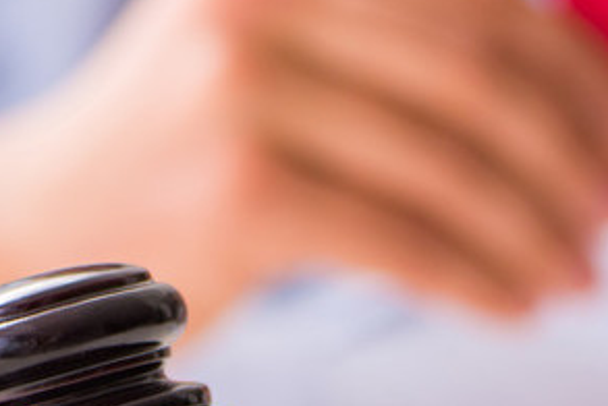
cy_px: 401
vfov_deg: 3.2
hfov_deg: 4.8
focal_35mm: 430
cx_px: 658
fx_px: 7269
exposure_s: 1/100
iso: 200
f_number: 5
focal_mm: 105
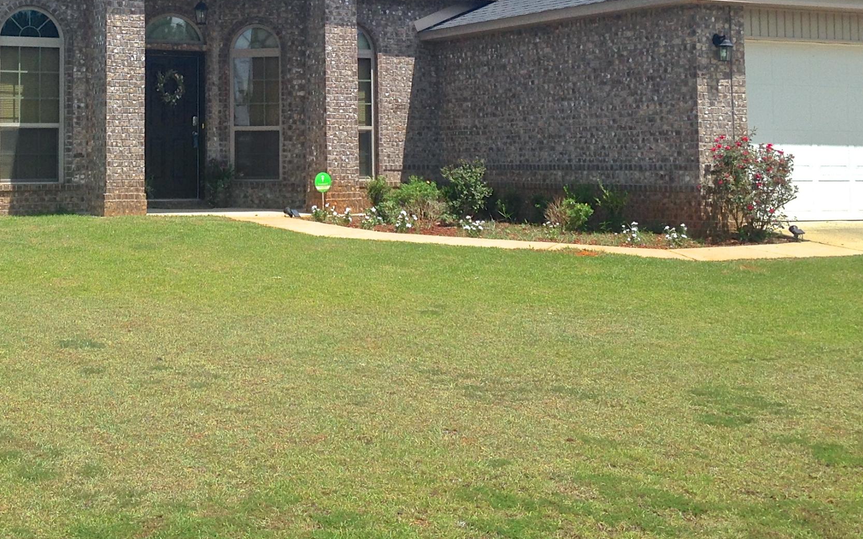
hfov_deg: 32.0
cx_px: 247
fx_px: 1482
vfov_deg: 20.3
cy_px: 79
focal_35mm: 63
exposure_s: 1/1748
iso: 50
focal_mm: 4.12
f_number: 2.4
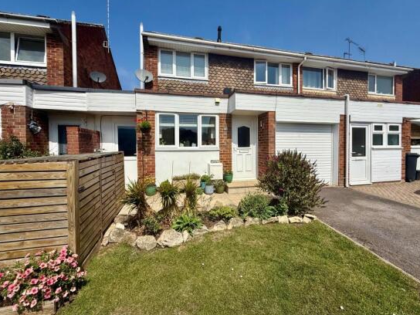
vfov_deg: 81.7
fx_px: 182
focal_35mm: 15
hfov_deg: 98.1
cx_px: 220
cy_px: 150
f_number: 2.2
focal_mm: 2.22
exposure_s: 1/6173
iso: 50
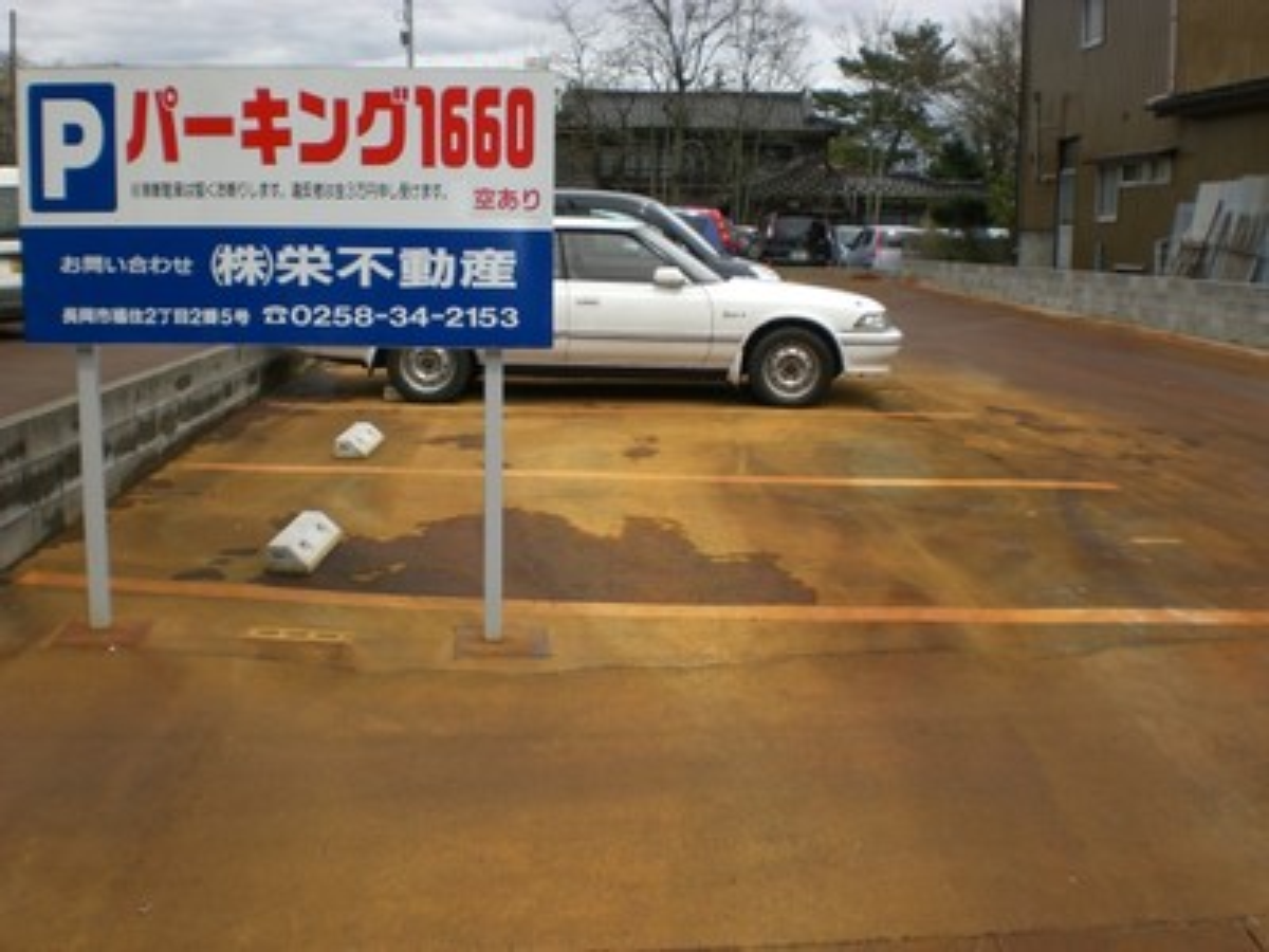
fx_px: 1393
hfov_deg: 49.0
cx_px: 634
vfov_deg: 37.7
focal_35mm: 38
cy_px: 476
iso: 50
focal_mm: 6.3
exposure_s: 1/500
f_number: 4.4
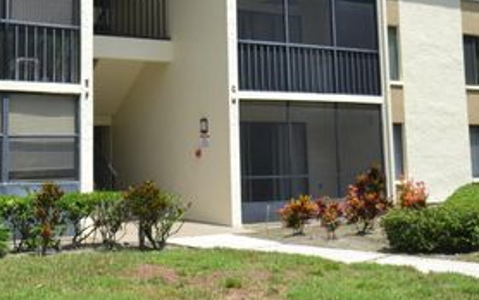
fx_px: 718
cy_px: 54
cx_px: 174
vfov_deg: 23.2
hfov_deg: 36.6
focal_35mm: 55
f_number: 7.1
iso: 100
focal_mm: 20
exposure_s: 1/200
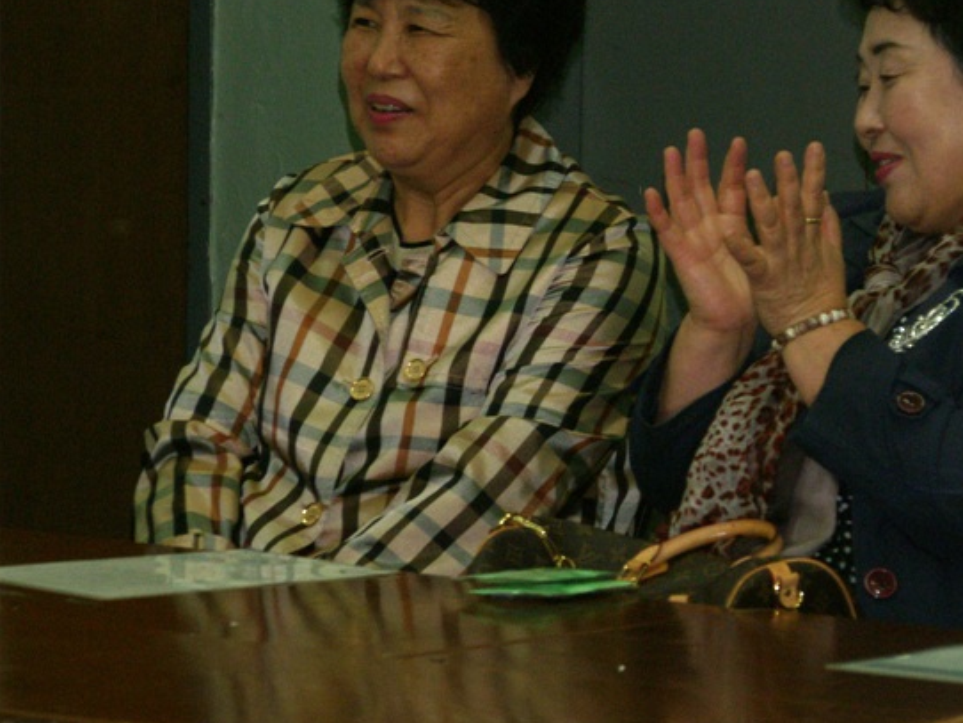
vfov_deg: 4.8
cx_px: 538
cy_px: 318
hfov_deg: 6.5
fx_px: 8544
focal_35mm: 307
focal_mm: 66.7
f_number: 4.6
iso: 100
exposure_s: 1/200
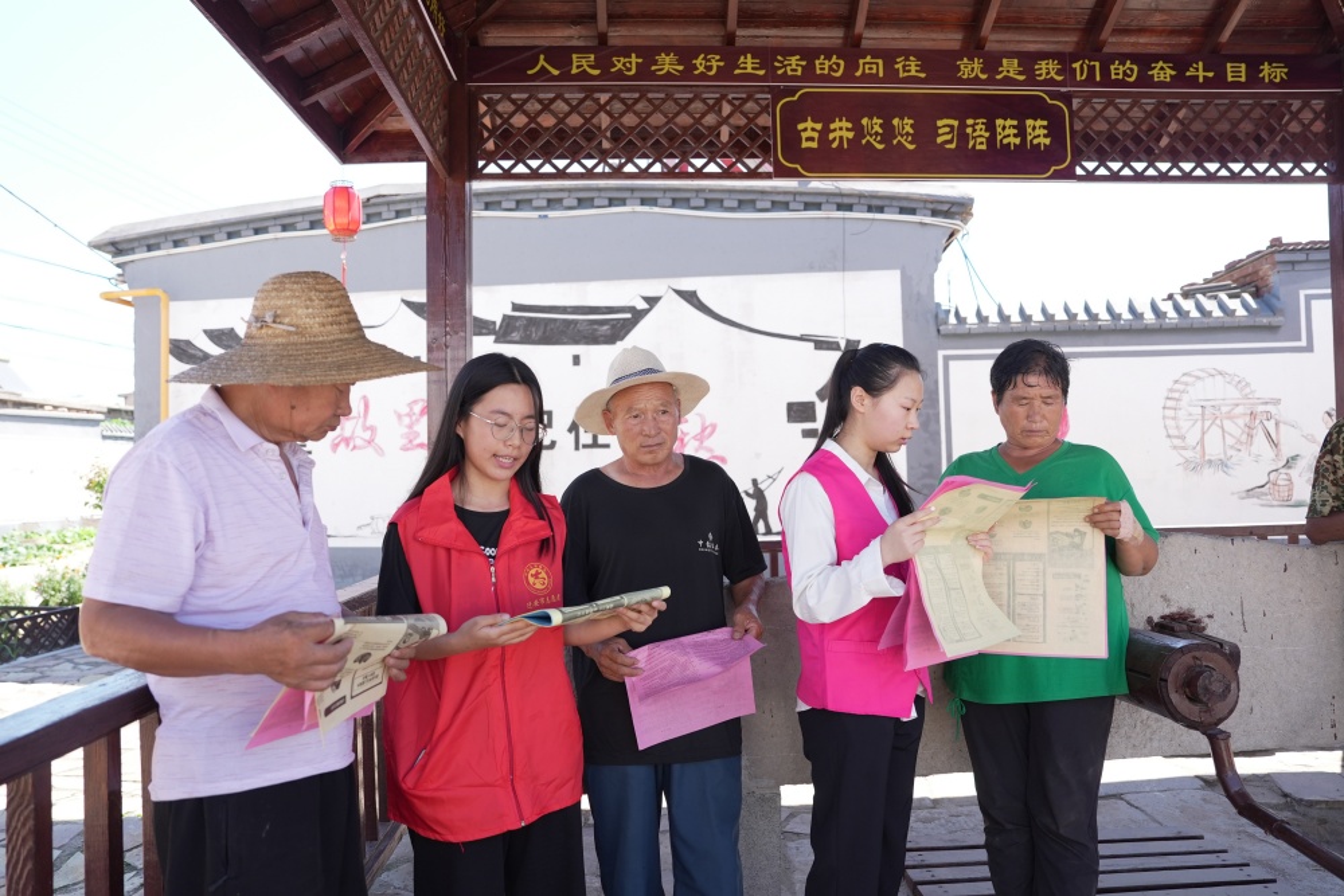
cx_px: 672
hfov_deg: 73.7
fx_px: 896
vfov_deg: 53.1
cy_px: 448
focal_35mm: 24
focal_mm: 24
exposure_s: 1/800
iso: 400
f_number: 3.2
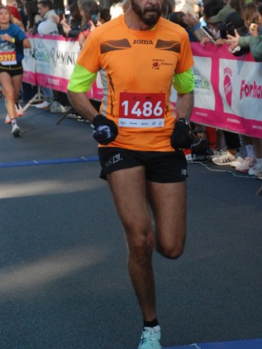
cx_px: 166
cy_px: 111
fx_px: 1761
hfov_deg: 8.5
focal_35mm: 175
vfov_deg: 11.3
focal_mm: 85
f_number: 5.6
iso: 1000
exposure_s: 1/320
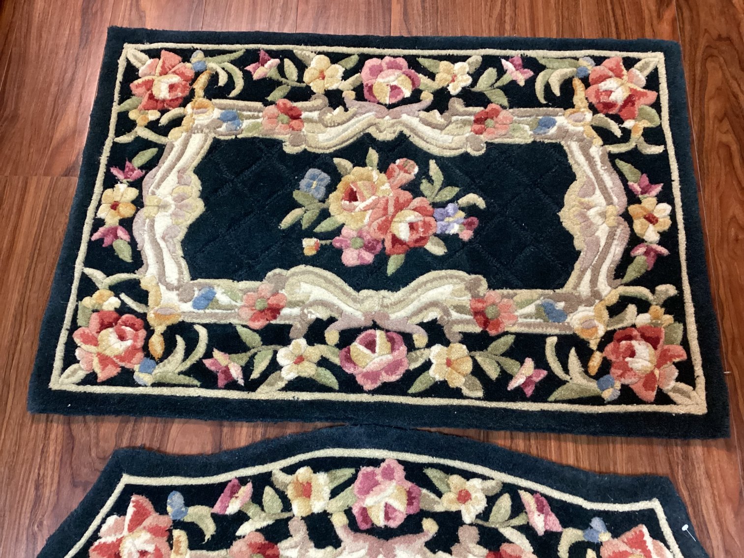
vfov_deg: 45.4
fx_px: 666
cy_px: 279
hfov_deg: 58.3
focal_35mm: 31
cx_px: 372
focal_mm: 3.3
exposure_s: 1/40
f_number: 2.4
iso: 400
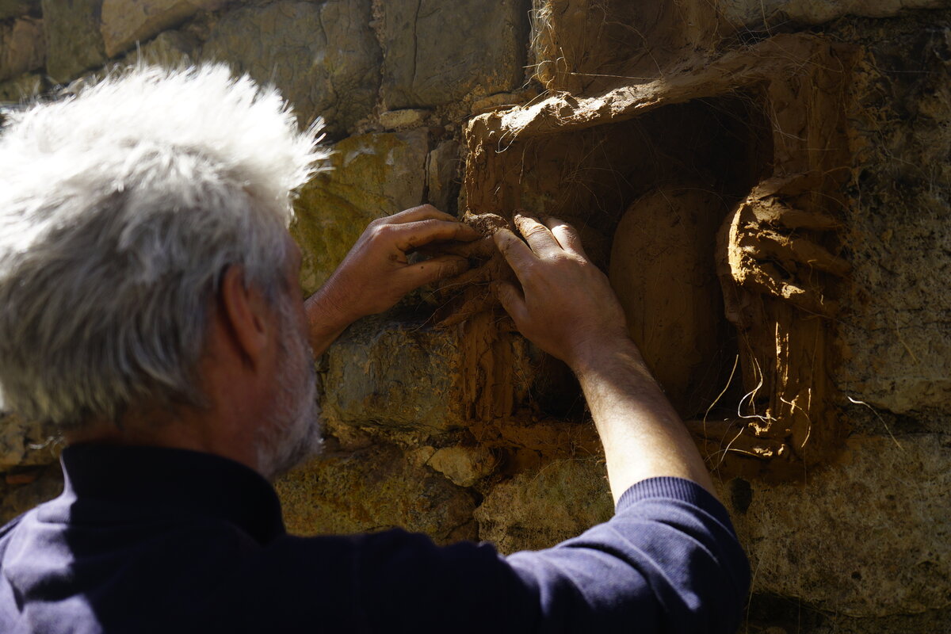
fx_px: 1109
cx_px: 476
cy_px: 317
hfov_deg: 46.4
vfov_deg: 31.9
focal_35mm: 42
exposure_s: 1/640
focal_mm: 42
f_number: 5
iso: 320
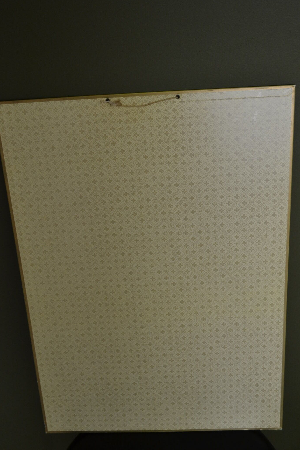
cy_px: 214
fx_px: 587
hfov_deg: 28.7
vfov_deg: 41.9
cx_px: 145
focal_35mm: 47
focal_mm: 28
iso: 1000
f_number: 4.5
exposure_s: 1/60
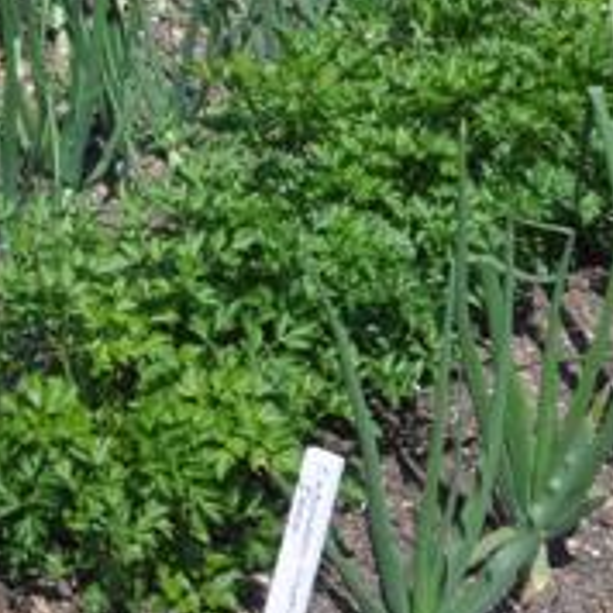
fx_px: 2645
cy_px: -506
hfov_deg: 12.4
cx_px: -399
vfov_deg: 12.1
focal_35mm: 132
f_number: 14
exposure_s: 1/200
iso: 250
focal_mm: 18
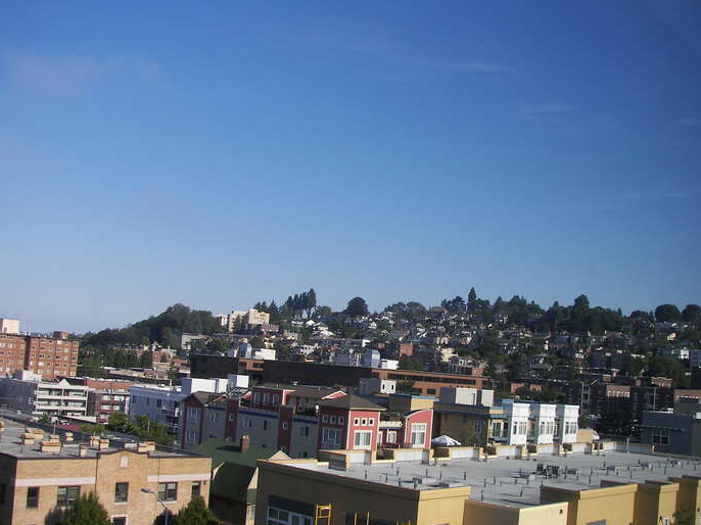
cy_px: 293
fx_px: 850
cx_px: 386
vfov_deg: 34.3
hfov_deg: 44.7
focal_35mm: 42
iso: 64
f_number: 4
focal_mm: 6
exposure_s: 1/640
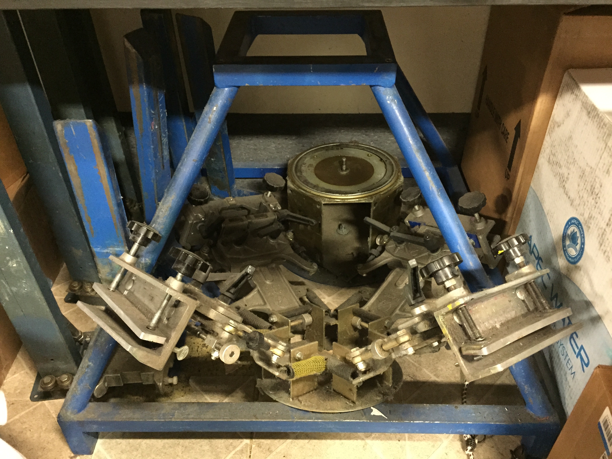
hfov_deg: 61.7
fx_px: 513
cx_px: 306
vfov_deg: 48.2
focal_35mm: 29
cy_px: 230
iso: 400
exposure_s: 1/15
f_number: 2.2
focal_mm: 4.15
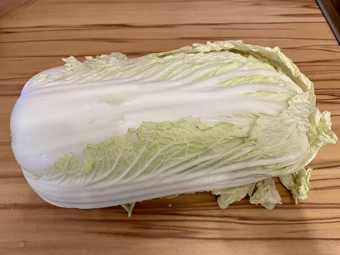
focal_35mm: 26
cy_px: 128
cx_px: 170
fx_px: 255
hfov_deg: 67.3
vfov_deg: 53.1
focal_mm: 4.2
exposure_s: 1/50
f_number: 1.6
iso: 160
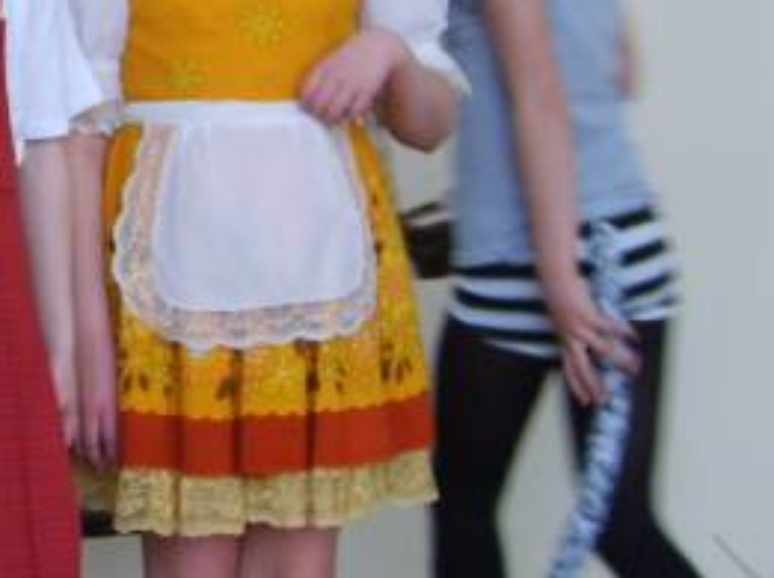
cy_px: 0
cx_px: -240
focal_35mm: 132
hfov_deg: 14.3
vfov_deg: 11.1
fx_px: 2947
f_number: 3
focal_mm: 7.2
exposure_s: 1/45
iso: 133
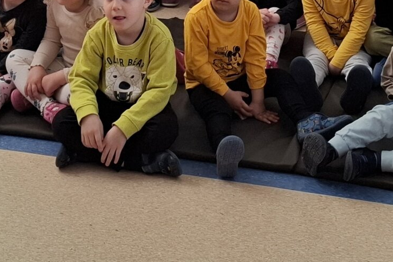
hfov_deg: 24.5
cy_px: -160
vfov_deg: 15.0
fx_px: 906
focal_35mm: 83
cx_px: 185
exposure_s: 1/100
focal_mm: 5.54
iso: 160
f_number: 1.8
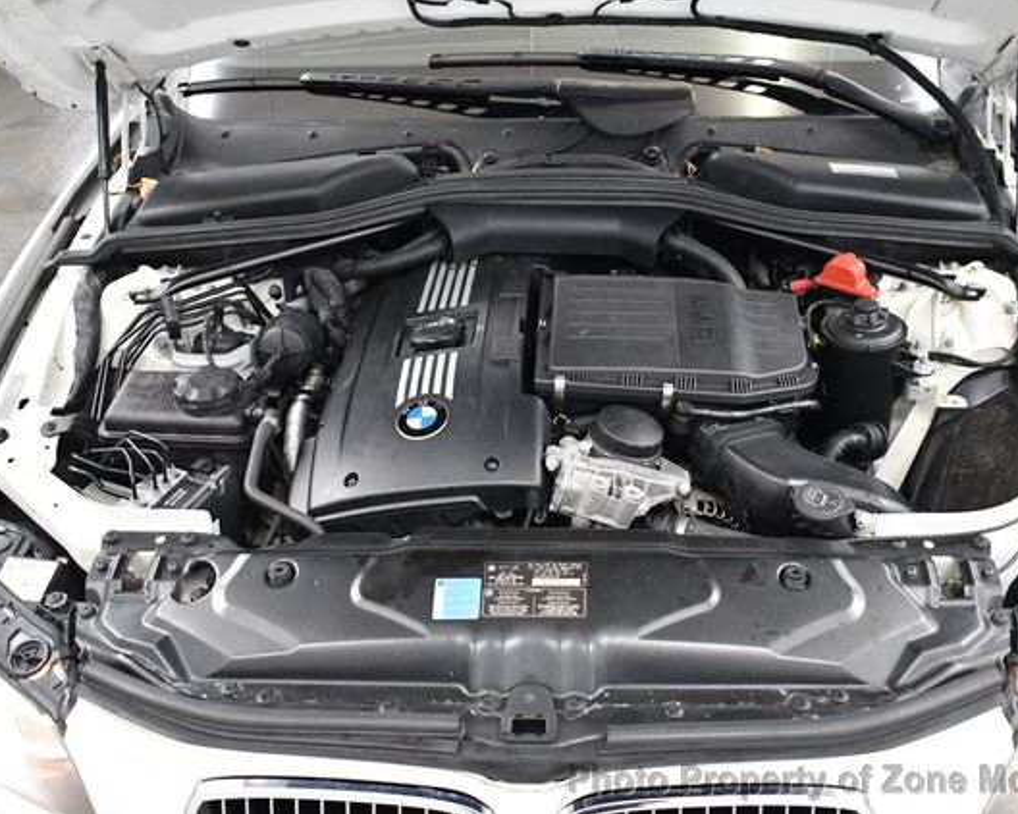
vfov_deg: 36.5
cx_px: 546
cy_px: 405
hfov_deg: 44.8
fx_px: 1235
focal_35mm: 41
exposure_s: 1/125
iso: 3200
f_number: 3.5
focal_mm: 18
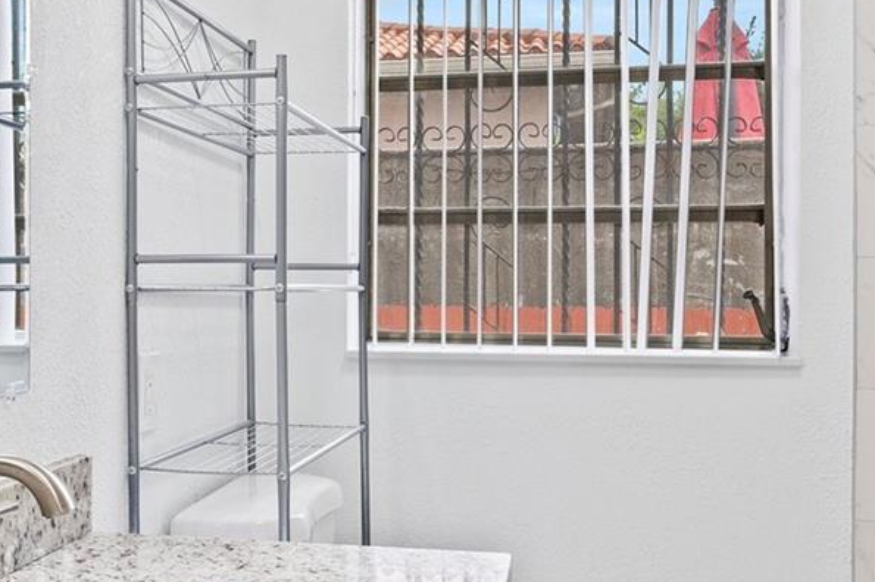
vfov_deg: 31.1
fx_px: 1045
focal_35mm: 43
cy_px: 315
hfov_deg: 45.0
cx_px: 321
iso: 200
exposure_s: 1/10
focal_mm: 16
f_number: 8
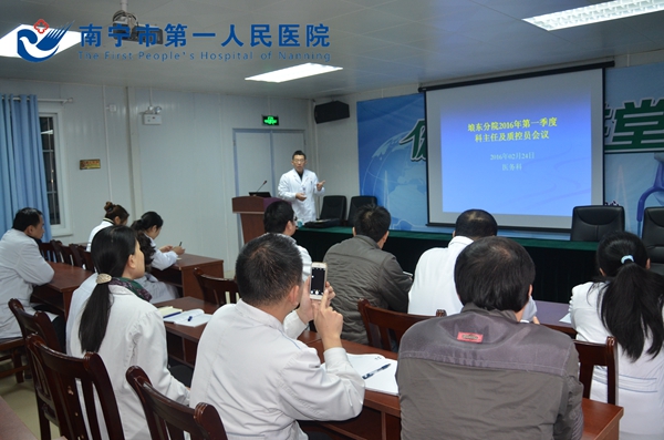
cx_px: 332
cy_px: 220
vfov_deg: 47.7
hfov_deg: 67.5
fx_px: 497
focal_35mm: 27
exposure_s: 1/60
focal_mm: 18
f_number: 3.5
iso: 720
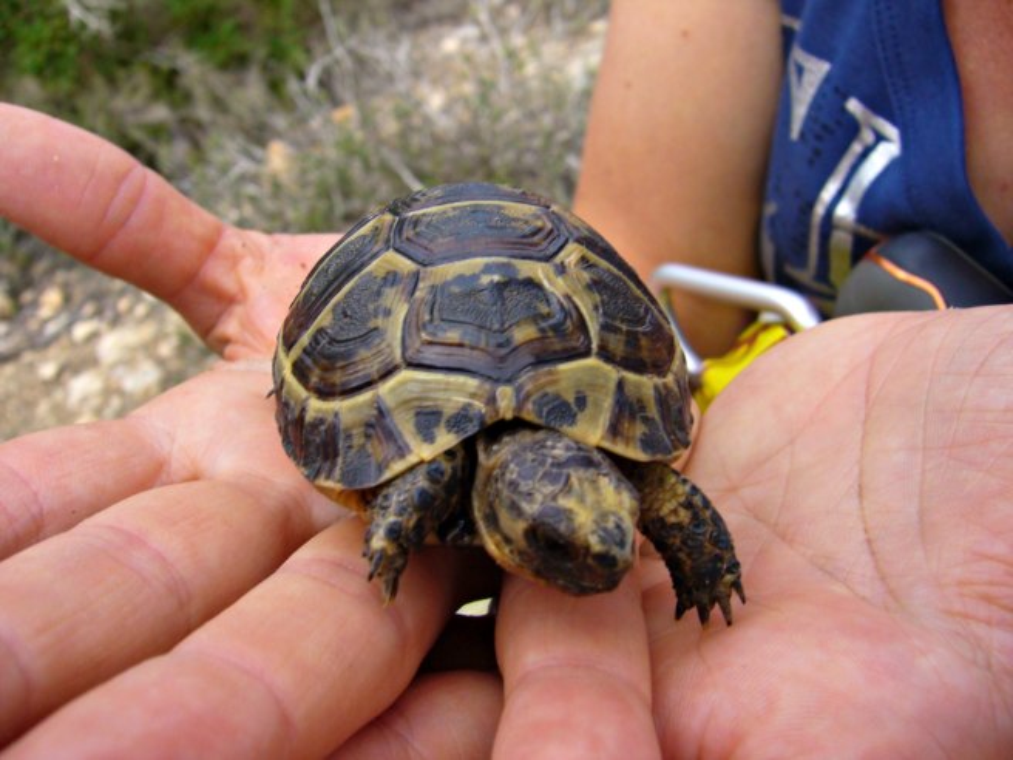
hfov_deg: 52.6
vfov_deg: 40.7
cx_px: 506
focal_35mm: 35
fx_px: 1024
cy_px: 380
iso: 80
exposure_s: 1/160
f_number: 5.6
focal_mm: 5.8
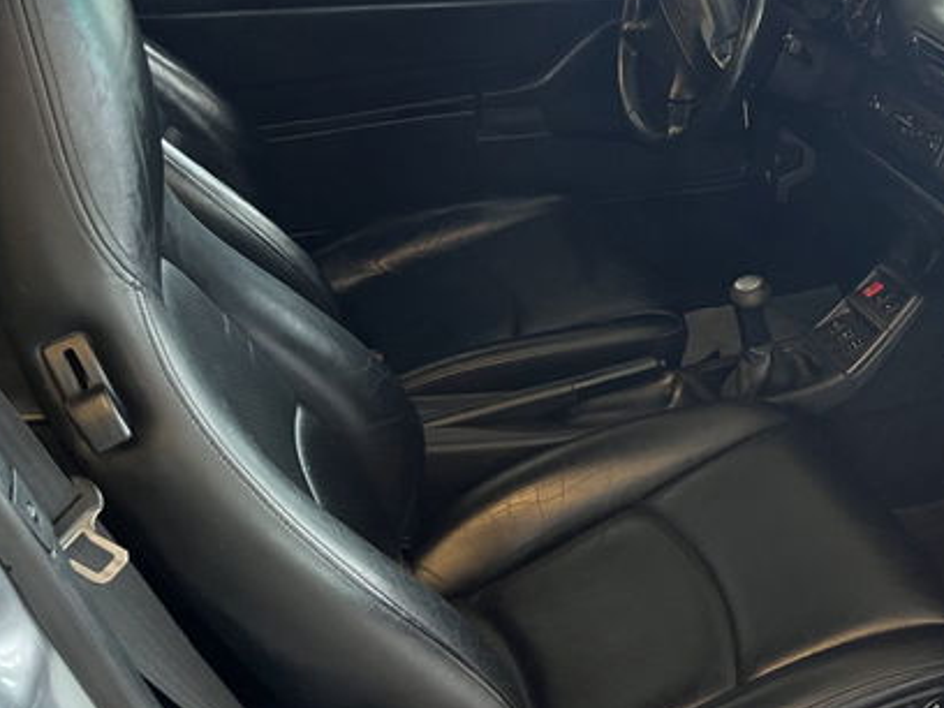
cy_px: 278
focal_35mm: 49
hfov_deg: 37.5
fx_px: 1336
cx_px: 757
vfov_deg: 29.6
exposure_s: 1/33
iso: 400
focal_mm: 5.1
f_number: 1.6
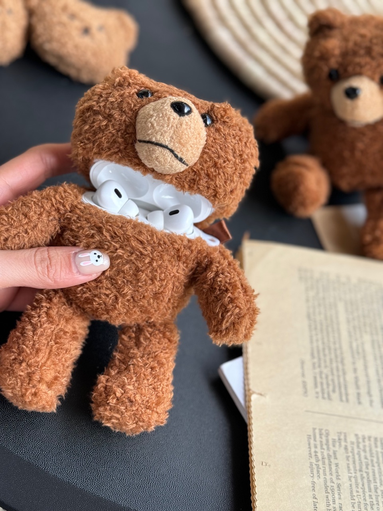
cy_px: 256
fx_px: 708
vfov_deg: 39.7
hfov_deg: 30.3
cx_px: 192
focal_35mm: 48
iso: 64
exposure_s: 1/292
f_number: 1.78
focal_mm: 6.86
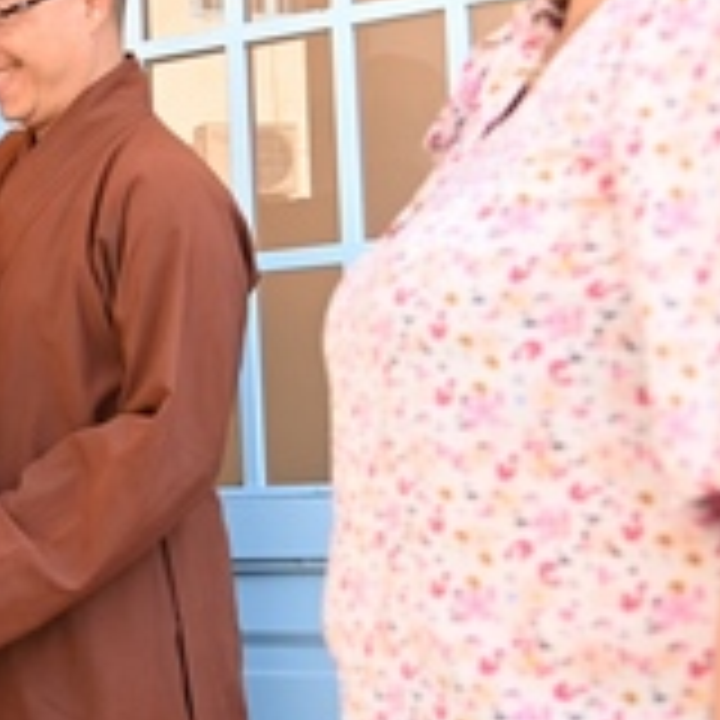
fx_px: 1953
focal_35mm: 83
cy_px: 414
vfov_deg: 20.9
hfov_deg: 19.7
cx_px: -126
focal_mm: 24
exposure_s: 1/100
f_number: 4
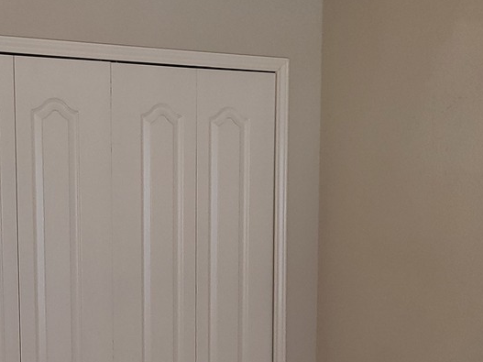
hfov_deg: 27.1
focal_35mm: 71
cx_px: 128
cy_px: 343
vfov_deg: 20.2
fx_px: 990
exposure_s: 1/30
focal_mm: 5.4
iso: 100
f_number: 1.8
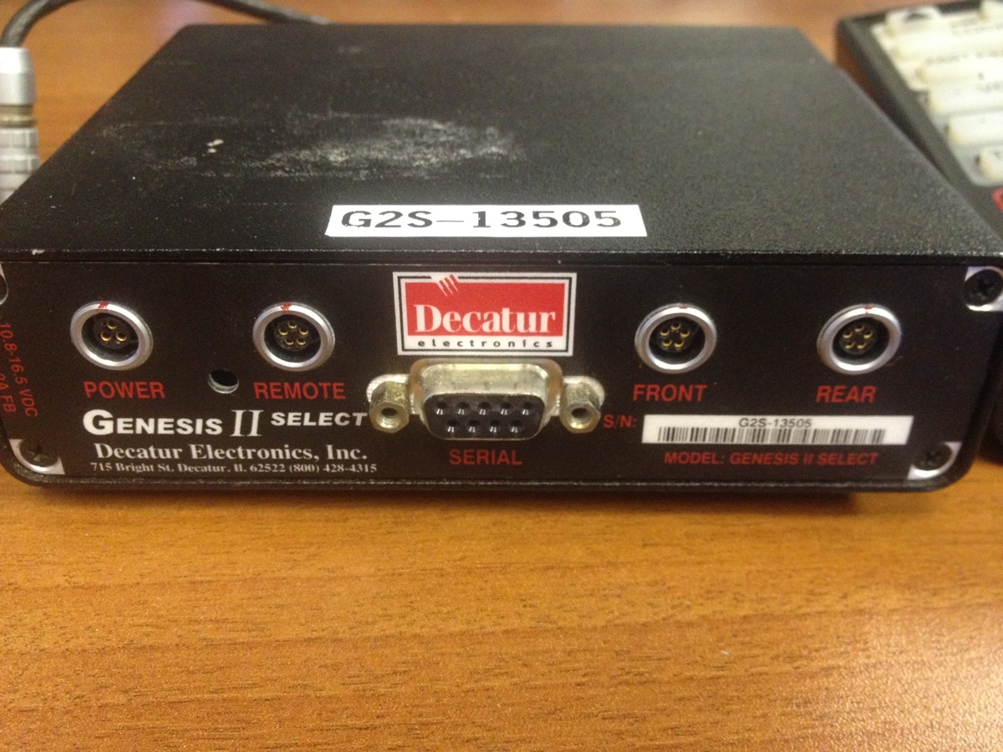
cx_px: 502
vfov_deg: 40.7
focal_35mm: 35
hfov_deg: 52.6
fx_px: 1014
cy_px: 376
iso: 400
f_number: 2.4
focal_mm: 4.28
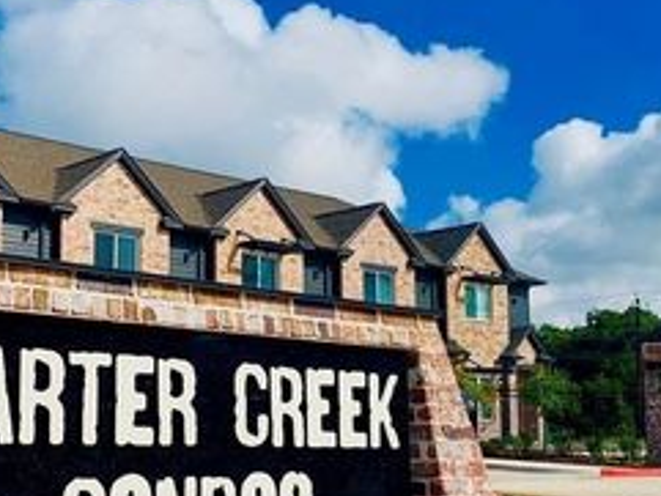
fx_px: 1032
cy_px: 303
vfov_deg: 27.0
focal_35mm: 54
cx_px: 123
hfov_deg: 34.3
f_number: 1.8
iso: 25
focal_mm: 4.25
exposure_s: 1/3788
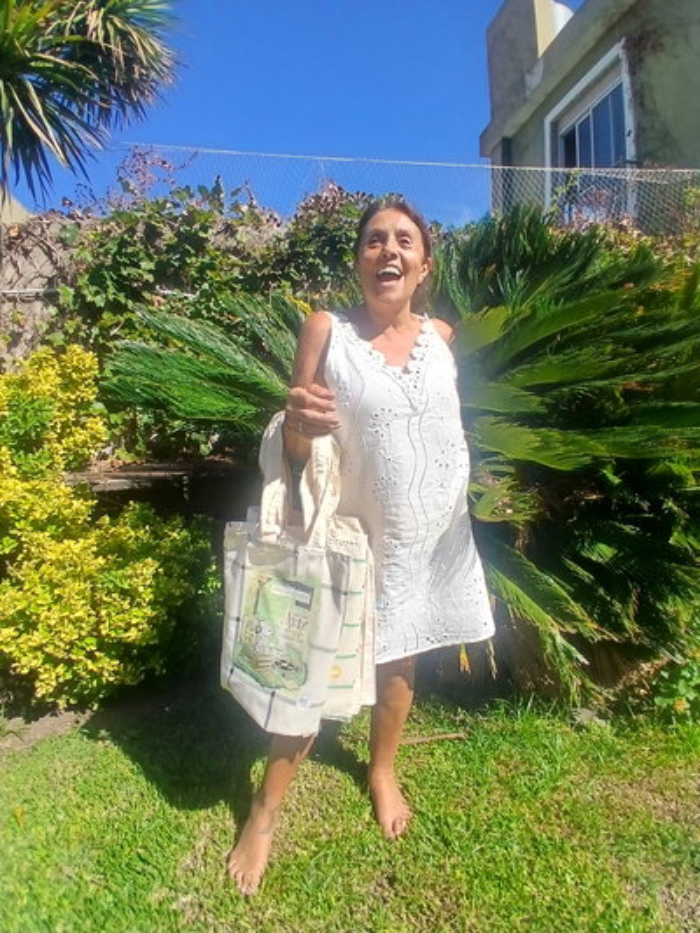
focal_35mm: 17
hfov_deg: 74.8
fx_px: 458
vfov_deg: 91.0
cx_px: 350
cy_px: 466
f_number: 2.2
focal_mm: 1.4
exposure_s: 1/1033
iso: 50
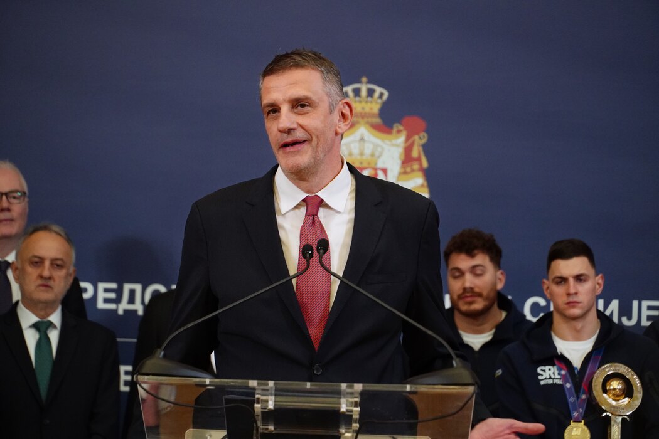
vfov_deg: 6.8
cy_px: 220
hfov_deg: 10.2
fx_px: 3707
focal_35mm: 202
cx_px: 330
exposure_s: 1/80
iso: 4000
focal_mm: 135
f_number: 5.6
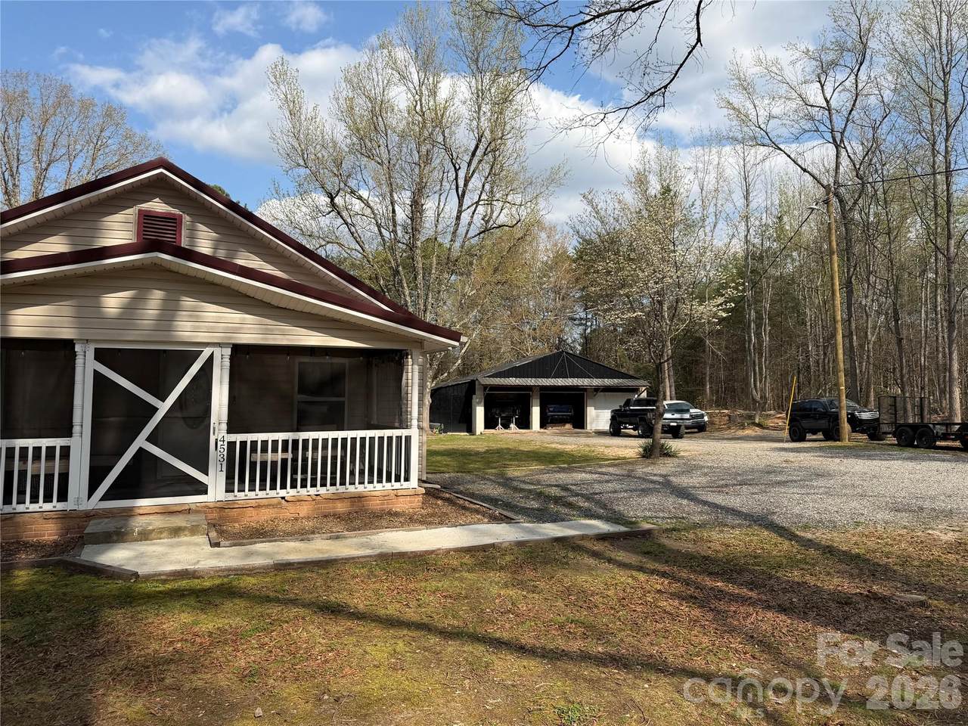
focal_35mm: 24
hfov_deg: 71.6
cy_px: 363
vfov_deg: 56.8
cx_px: 484
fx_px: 671
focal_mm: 6.76
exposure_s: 1/4405
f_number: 1.78
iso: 80
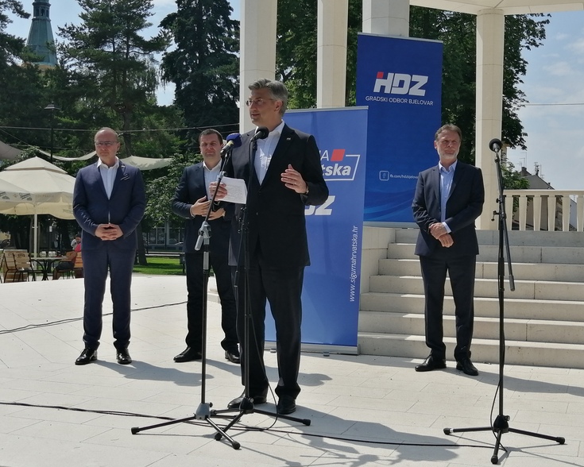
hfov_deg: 36.7
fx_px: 881
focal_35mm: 51
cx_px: 292
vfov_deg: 29.7
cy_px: 232
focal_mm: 3.88
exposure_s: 1/2545
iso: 50
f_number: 1.8
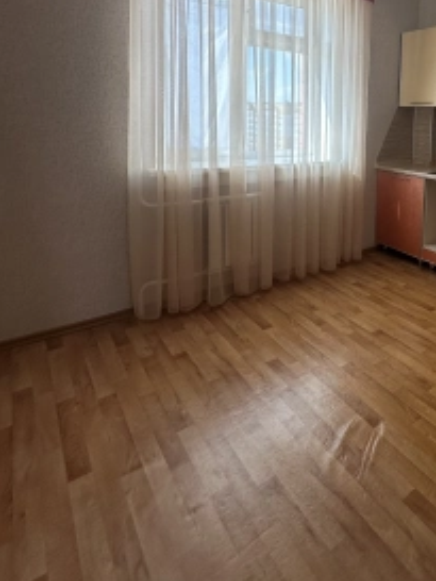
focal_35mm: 24
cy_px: 153
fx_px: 403
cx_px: 371
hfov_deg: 51.8
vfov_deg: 67.5
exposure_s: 1/114
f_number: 2.2
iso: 40
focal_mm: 2.22
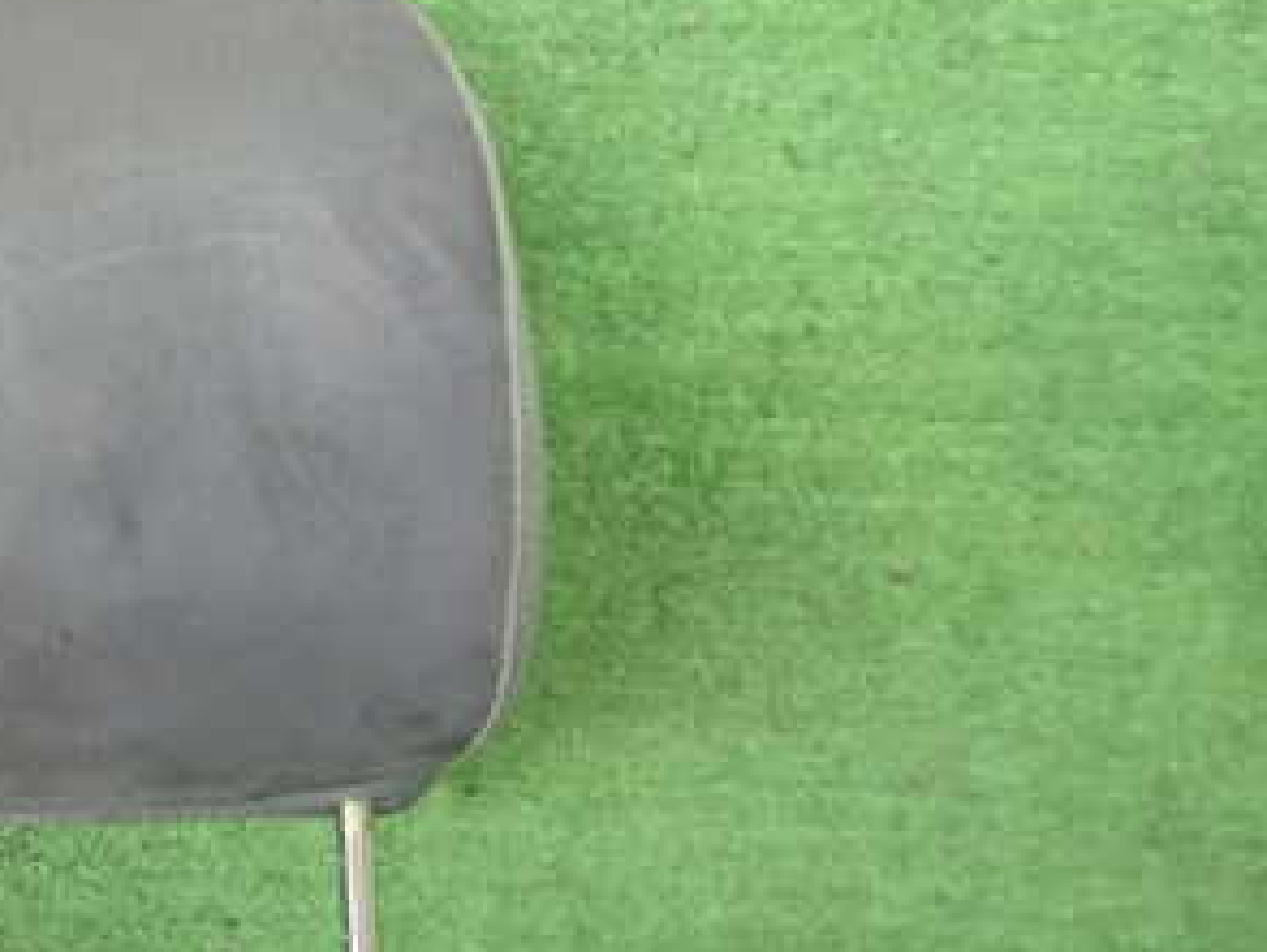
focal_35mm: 51
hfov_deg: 35.0
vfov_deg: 28.1
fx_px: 1868
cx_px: 90
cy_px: 732
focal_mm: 4.5
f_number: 2
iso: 200
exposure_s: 1/30
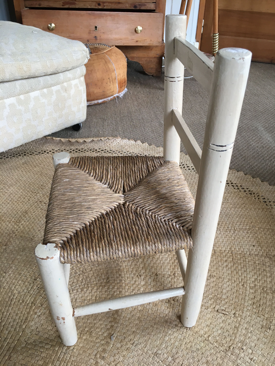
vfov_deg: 61.7
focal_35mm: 29
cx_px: 138
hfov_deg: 48.2
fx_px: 307
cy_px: 183
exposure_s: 1/33
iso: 80
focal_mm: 4.15
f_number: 2.2
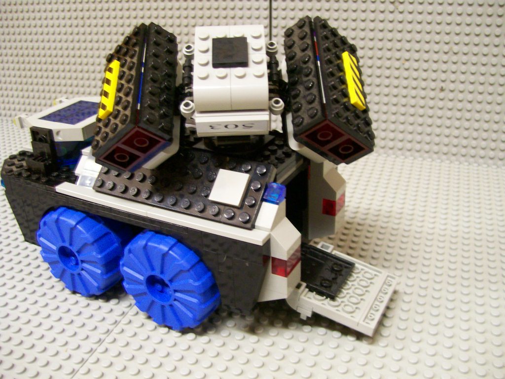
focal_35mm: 36
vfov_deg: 39.7
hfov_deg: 51.4
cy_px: 190
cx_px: 252
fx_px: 525
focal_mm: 6
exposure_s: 1/8.59
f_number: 2.7
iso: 160
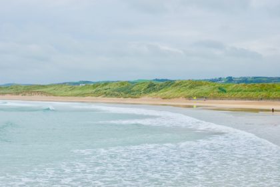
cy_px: 94
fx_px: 583
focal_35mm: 75
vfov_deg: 18.2
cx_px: 140
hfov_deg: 27.0
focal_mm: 50
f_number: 5
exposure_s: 1/1250
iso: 200
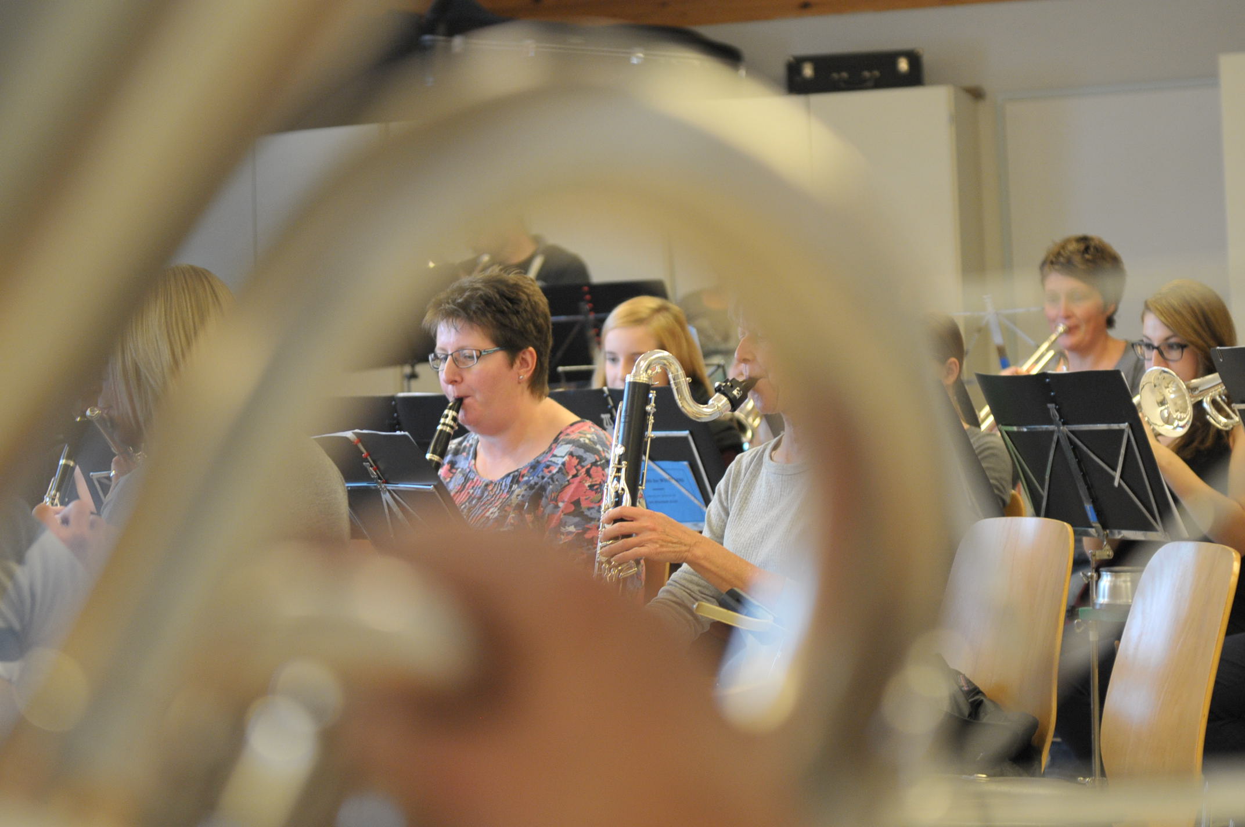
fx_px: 3627
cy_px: 414
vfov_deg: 13.0
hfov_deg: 19.5
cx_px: 622
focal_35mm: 105
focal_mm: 70
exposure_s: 1/60
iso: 720
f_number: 2.8
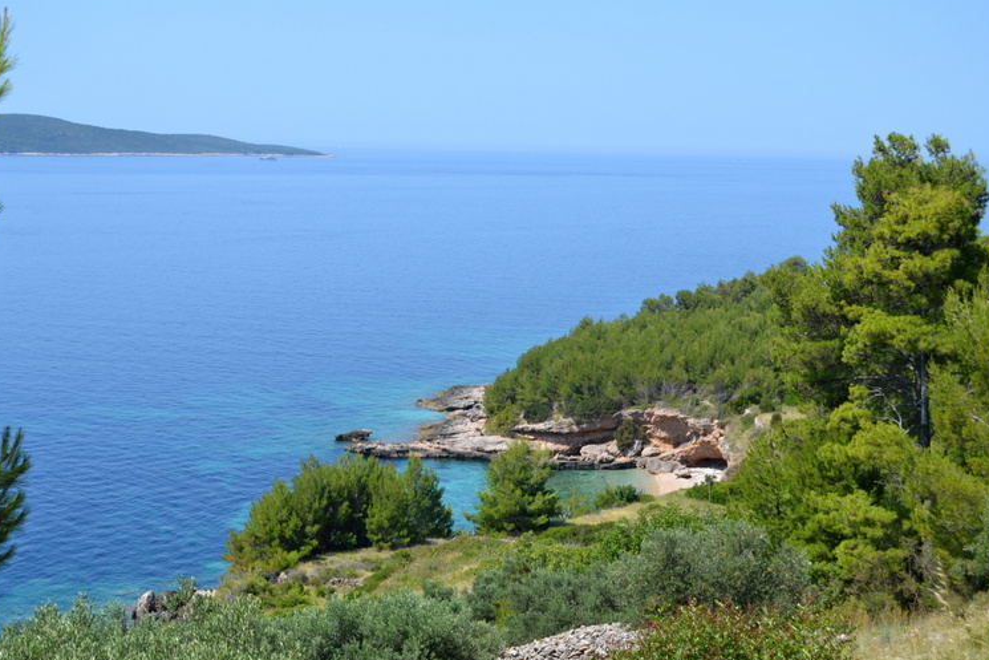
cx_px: 495
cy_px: 312
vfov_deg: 23.4
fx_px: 1594
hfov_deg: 34.5
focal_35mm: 58
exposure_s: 1/250
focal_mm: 36
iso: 100
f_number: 5.6
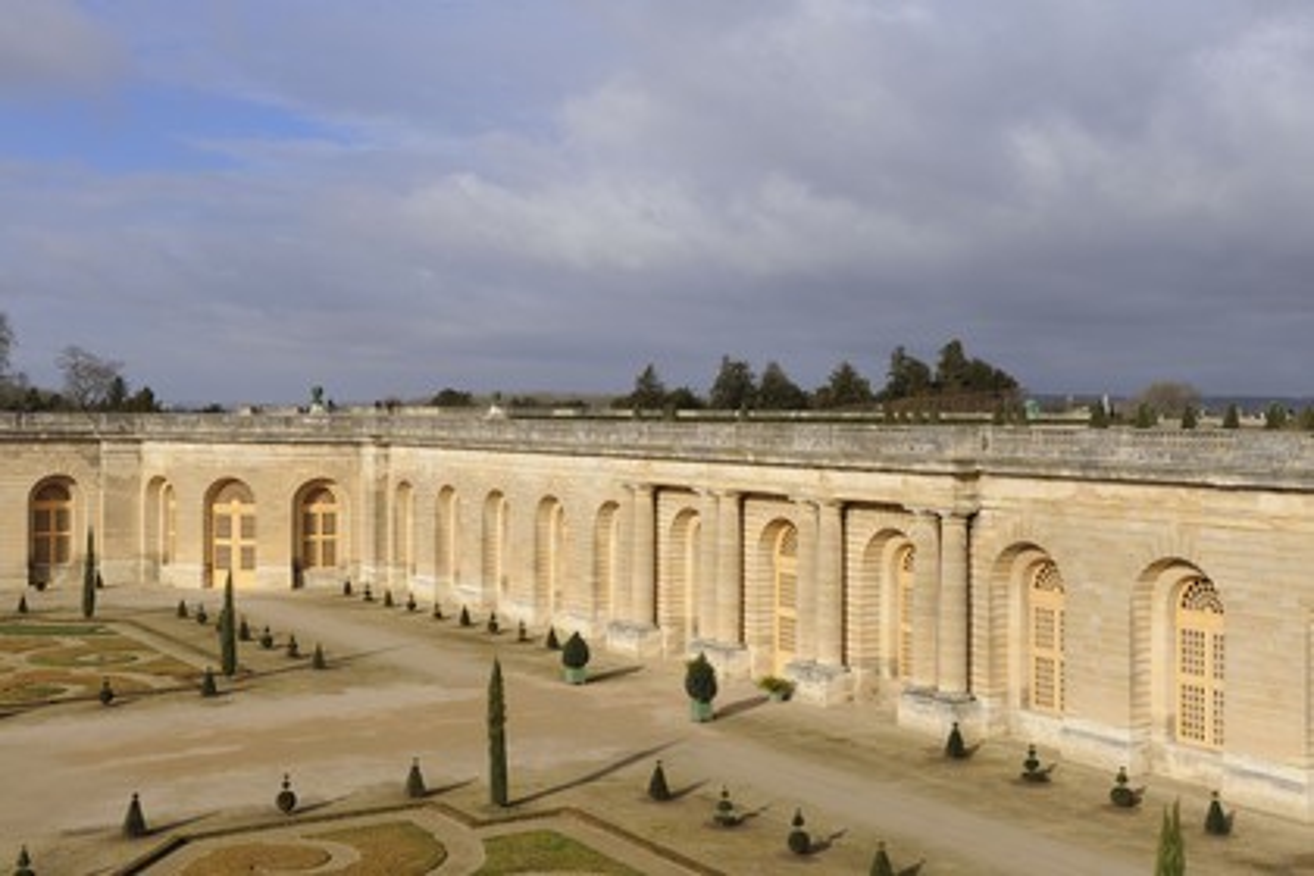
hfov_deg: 43.6
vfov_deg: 29.9
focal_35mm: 45
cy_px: 438
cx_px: 657
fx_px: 1642
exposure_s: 1/160
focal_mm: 45
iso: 200
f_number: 16
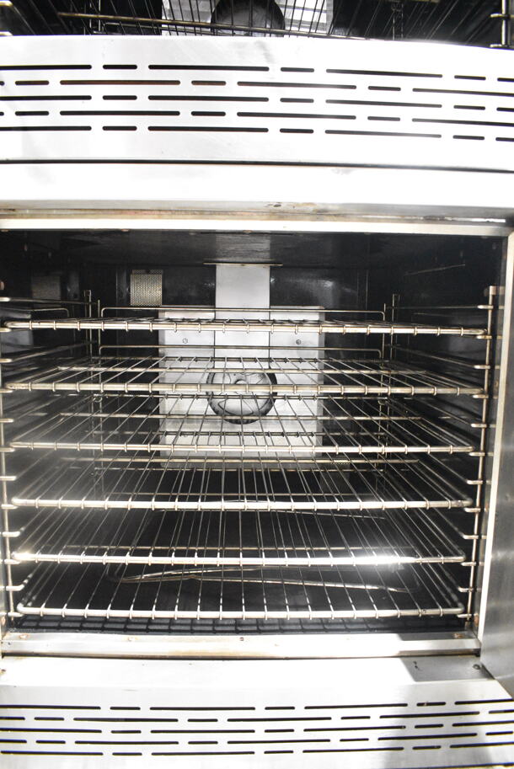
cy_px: 384
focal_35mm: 27
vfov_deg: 67.3
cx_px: 257
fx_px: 577
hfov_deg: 48.0
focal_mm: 18
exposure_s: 1/30
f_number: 3.5
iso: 5000
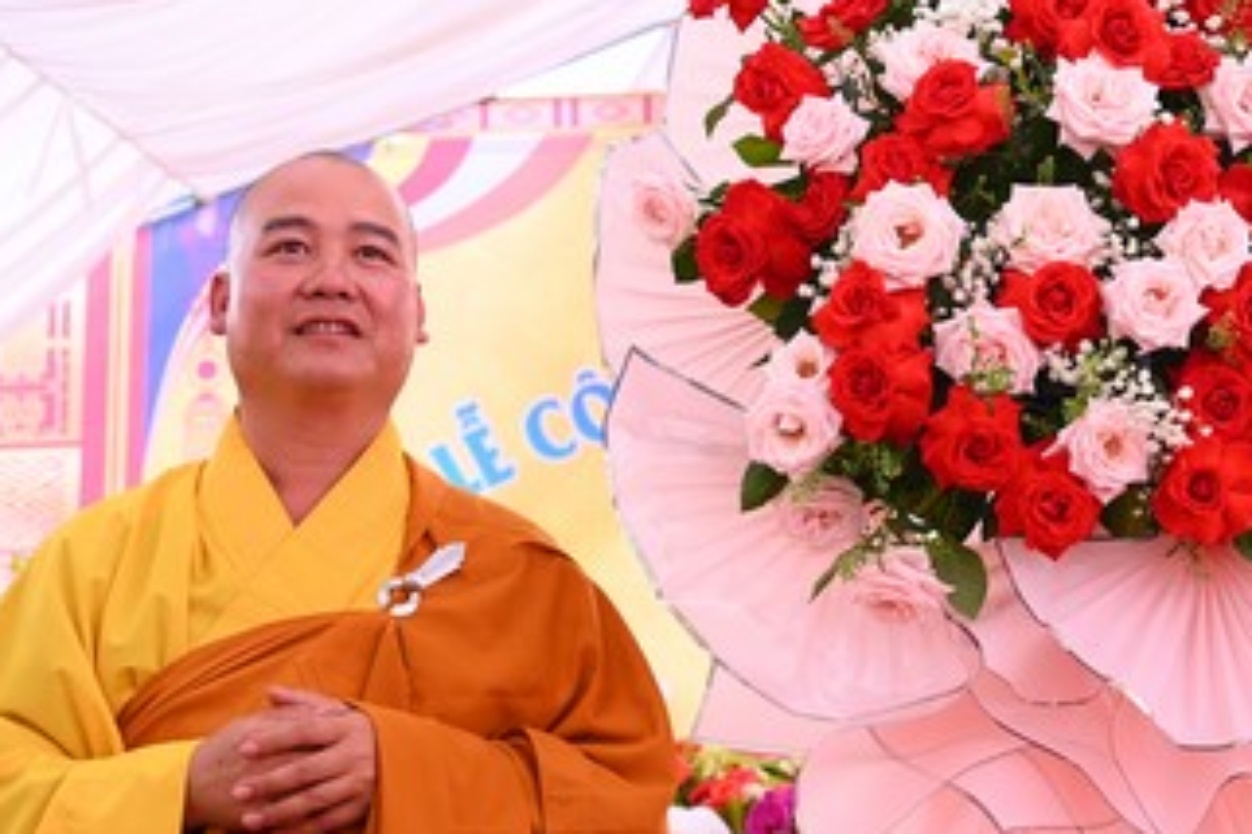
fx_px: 3095
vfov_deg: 15.4
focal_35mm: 89
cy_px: 448
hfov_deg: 22.2
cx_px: 1186
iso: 800
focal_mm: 44
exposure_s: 1/200
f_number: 4.5
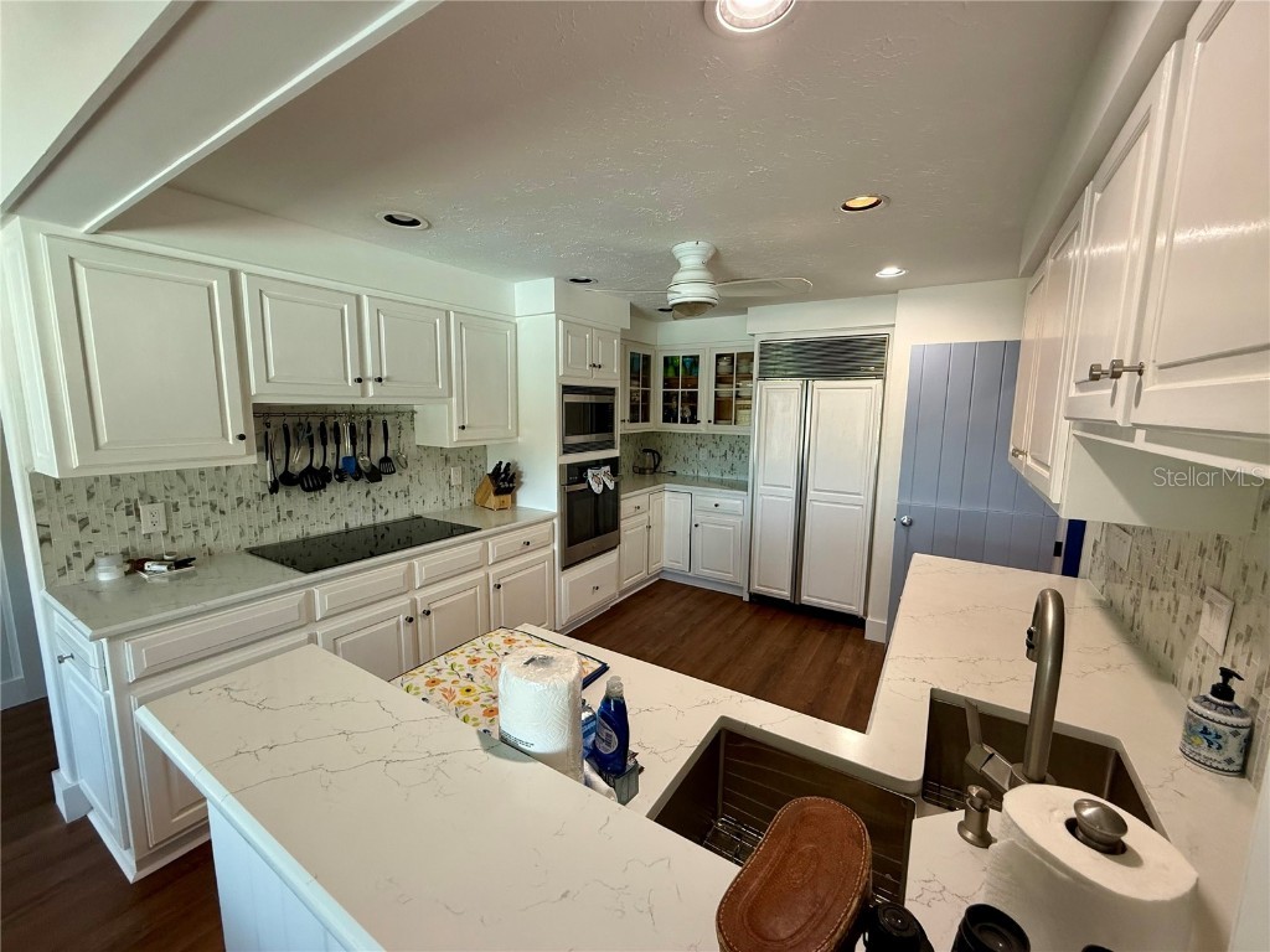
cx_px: 635
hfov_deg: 102.1
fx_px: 514
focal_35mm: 14
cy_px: 476
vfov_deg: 85.7
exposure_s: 1/120
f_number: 2.2
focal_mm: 2.22
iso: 200
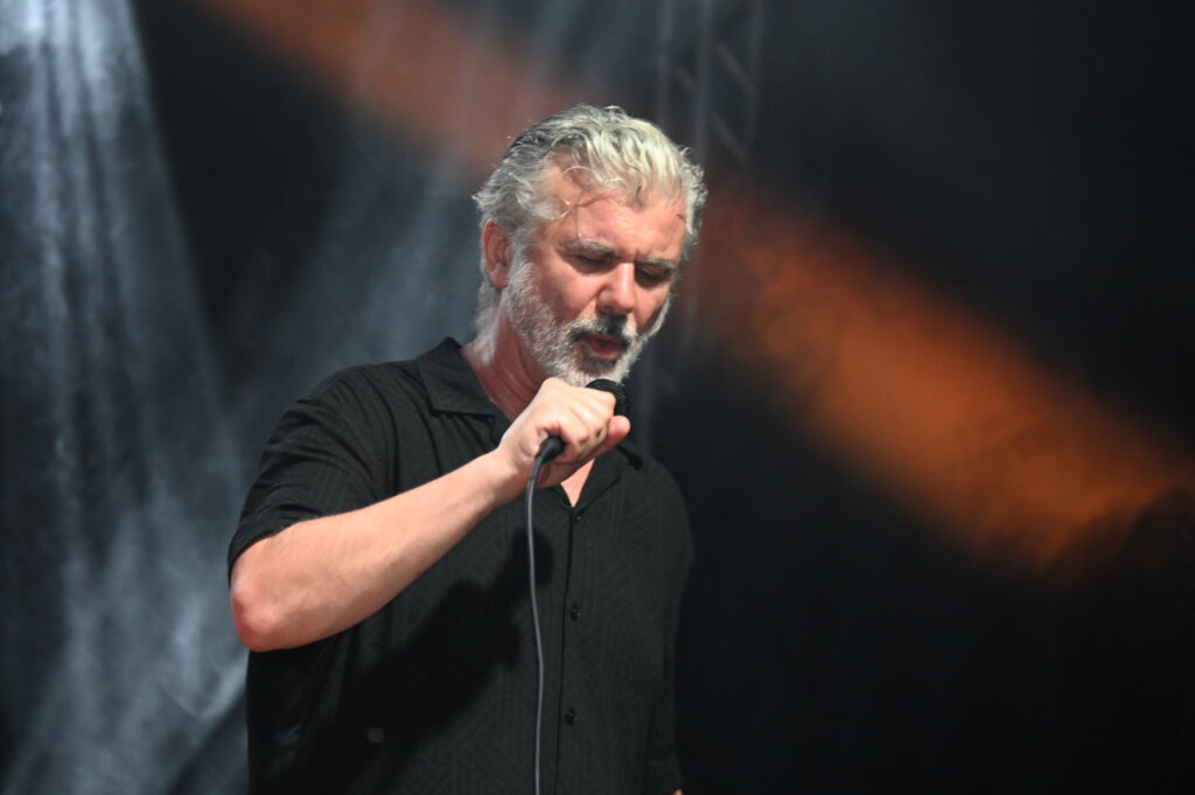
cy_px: 398
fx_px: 5970
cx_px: 598
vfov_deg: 7.6
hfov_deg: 11.4
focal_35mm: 180
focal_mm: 180
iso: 3600
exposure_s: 1/200
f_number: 6.3
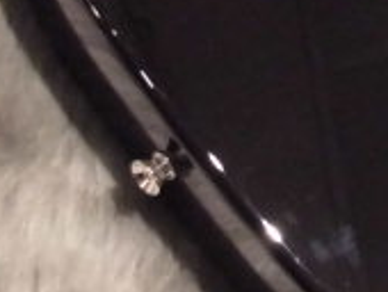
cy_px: -71
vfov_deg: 11.4
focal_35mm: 128
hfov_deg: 13.9
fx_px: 1437
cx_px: 662
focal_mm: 6.1
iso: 800
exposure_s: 1/13
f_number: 4
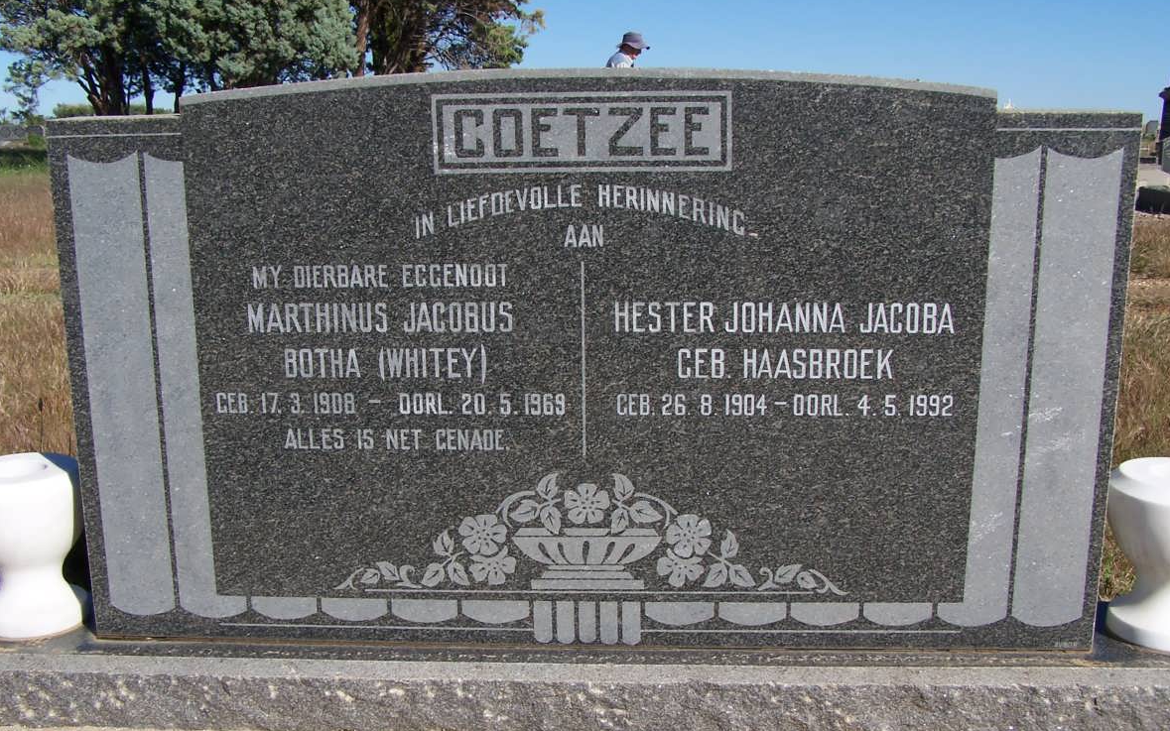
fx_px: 1307
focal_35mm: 41
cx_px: 592
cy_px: 386
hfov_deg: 48.2
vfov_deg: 31.2
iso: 80
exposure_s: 1/500
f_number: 5.6
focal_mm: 6.3
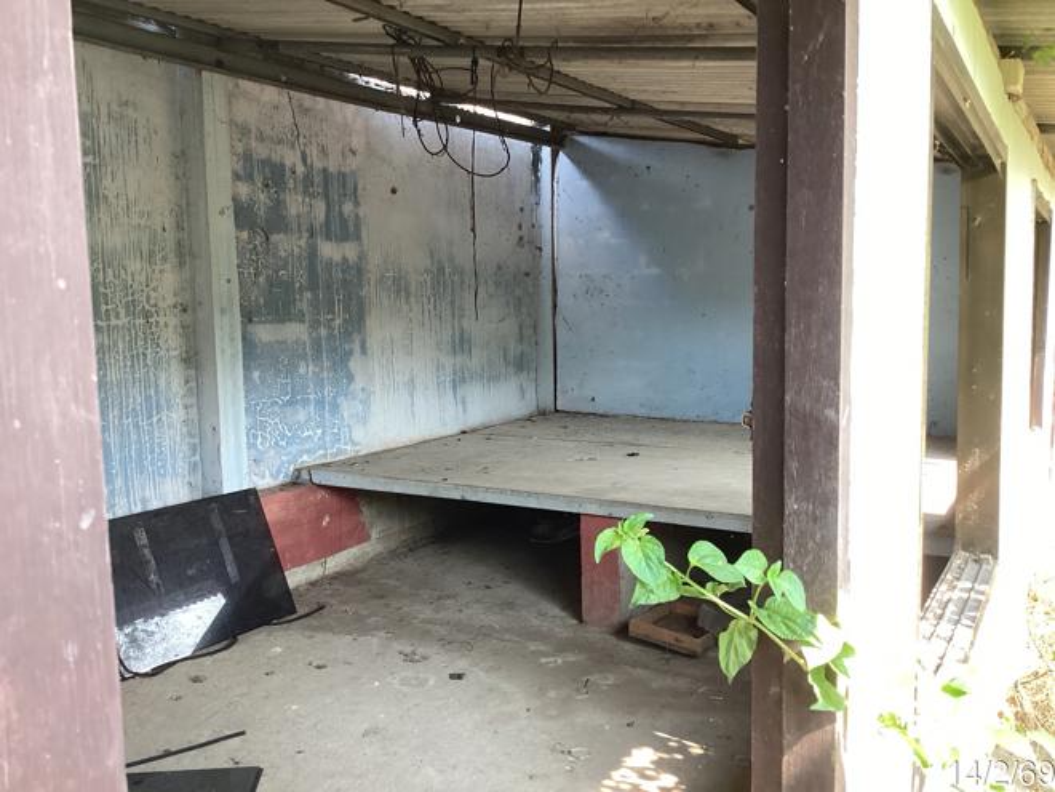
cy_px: 396
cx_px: 528
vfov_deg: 45.4
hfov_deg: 58.4
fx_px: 945
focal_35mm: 31
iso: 80
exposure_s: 1/120
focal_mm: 3.3
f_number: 2.4
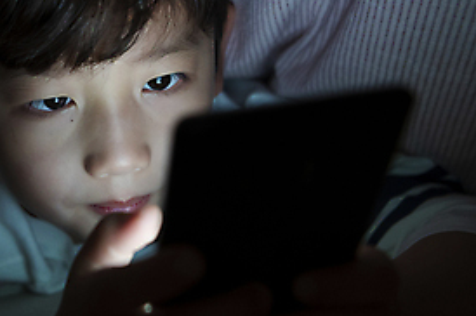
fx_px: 898
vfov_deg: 20.0
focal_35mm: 68
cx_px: 71
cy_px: 151
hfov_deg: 28.8
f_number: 2.8
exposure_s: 1/60
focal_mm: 31
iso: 800
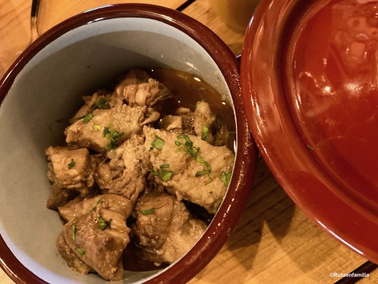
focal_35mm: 28
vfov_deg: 49.7
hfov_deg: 63.4
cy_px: 142
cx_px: 189
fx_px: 306
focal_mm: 3.99
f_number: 1.8
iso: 640
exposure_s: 1/20
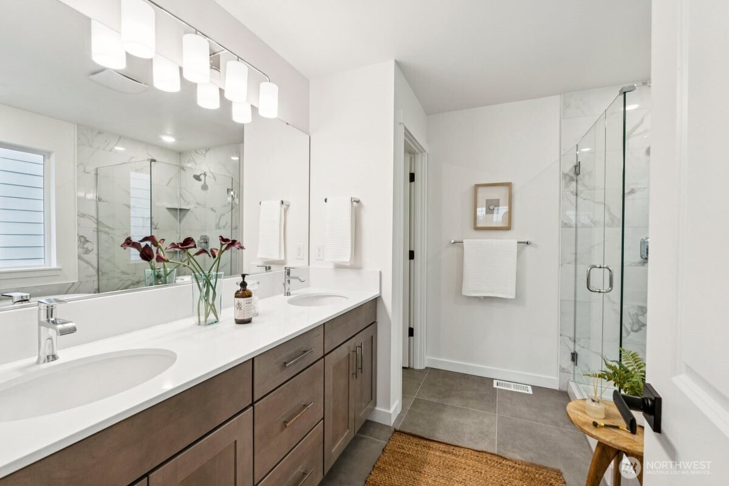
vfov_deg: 77.3
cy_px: 243
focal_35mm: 15
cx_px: 364
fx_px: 304
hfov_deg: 100.4
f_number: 9
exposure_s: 1/15
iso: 250
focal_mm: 10
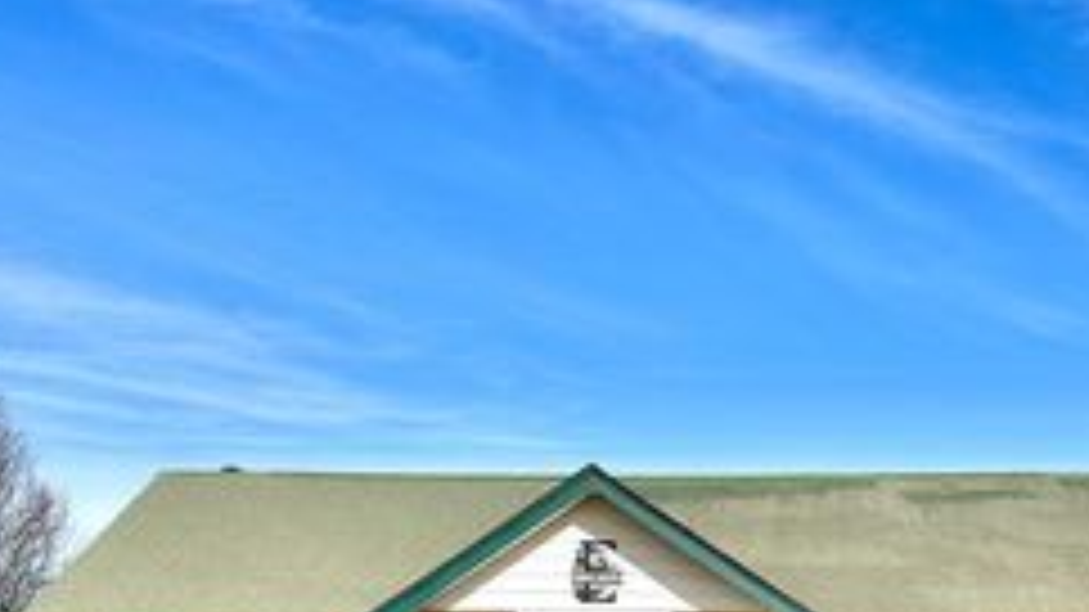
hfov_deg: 38.0
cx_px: 734
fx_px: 1559
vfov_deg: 21.4
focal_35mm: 54
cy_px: 623
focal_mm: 6.86
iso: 80
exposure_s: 1/8929
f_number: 1.78
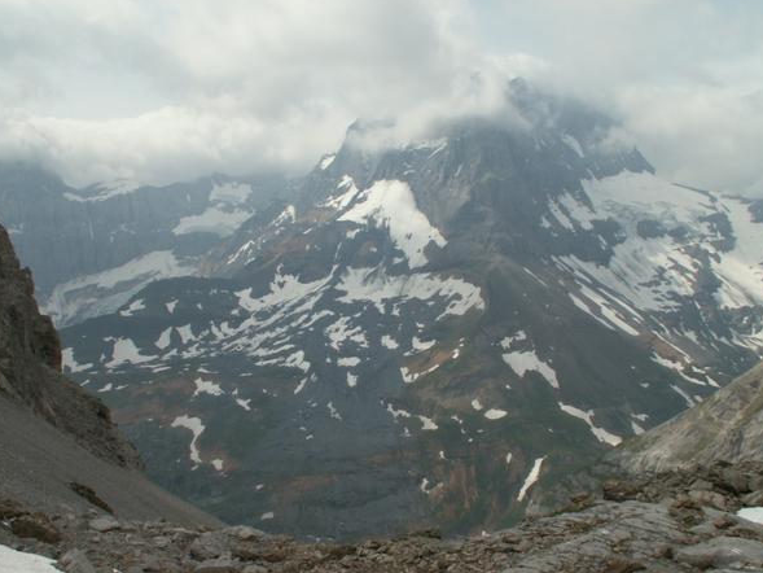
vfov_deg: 37.7
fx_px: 838
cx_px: 367
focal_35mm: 38
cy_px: 305
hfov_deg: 49.0
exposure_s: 1/250
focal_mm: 5.86
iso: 50
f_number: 8
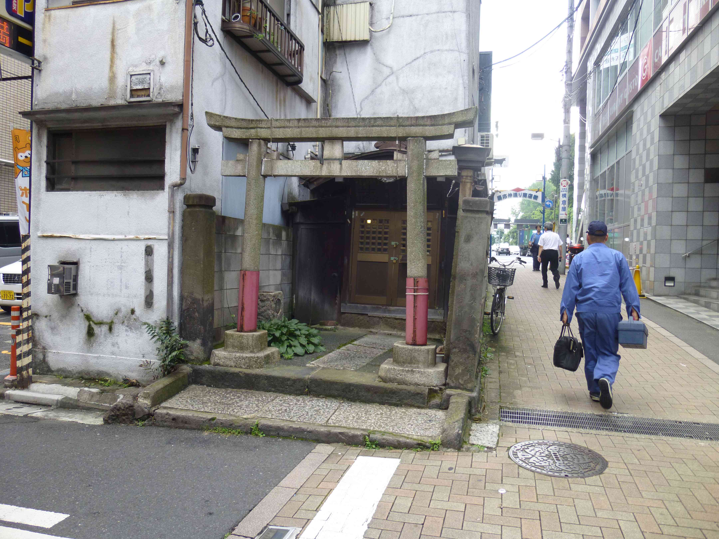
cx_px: 360
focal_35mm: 25
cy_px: 270
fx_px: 519
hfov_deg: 69.4
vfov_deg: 54.9
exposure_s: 1/125
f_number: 3.1
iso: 100
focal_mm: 4.5
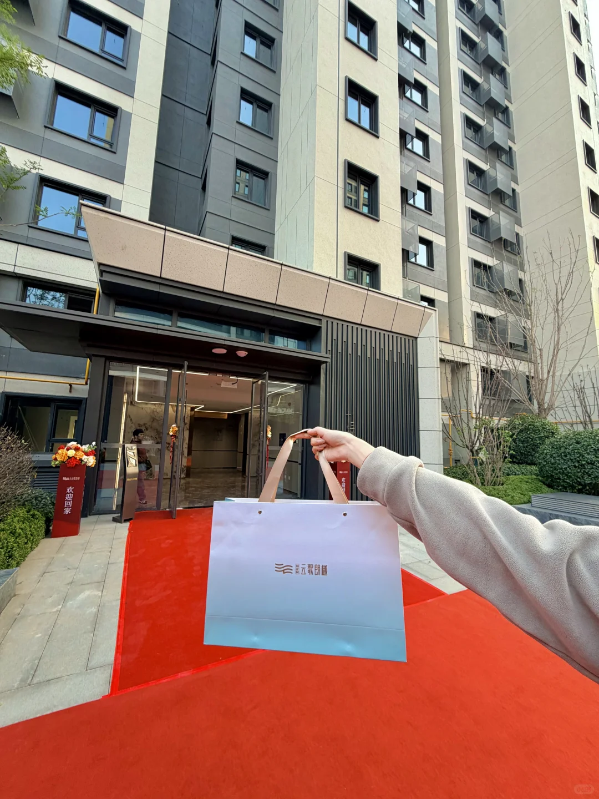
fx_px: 323
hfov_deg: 85.7
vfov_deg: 102.1
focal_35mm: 14
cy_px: 400
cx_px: 300
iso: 50
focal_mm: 2.22
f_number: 2.2
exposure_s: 1/121
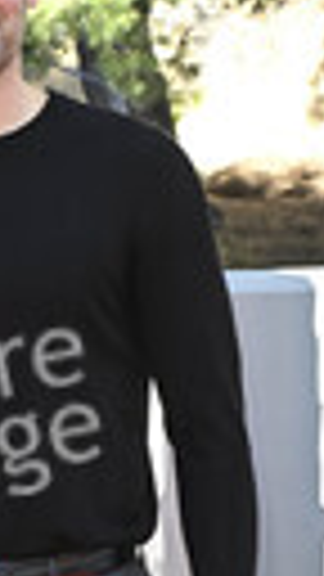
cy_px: 662
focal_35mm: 124
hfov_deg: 9.7
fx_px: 1894
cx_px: 0
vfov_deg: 16.7
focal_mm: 38
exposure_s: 1/320
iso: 640
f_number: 5.6
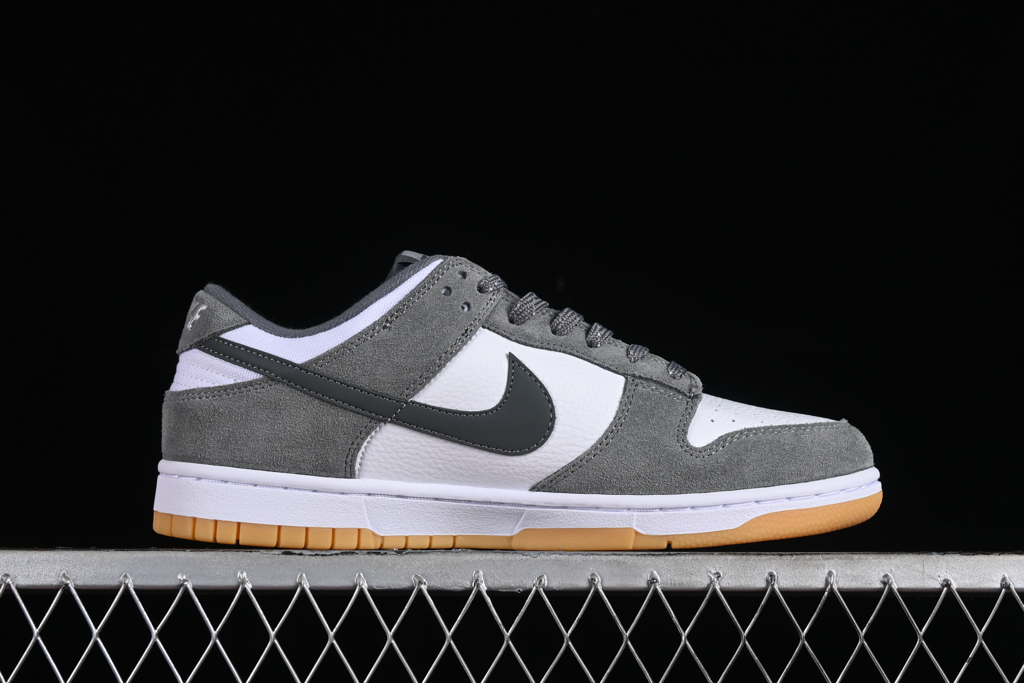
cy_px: 342
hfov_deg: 27.0
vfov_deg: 18.2
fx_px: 2133
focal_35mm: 75
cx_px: 512
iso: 160
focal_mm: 50
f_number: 8
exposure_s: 1/80
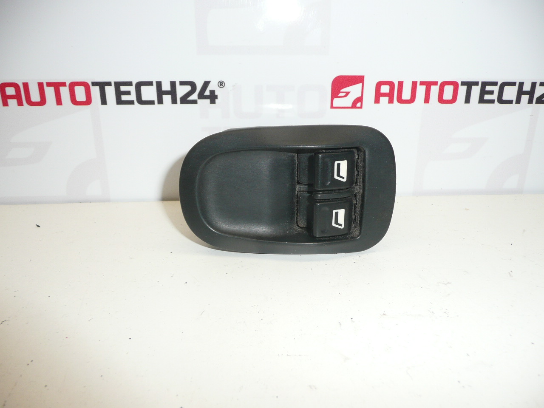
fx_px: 440
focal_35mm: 28
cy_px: 204
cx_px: 272
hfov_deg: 63.4
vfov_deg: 49.7
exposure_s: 1/100
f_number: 3.3
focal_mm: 4.6
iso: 100
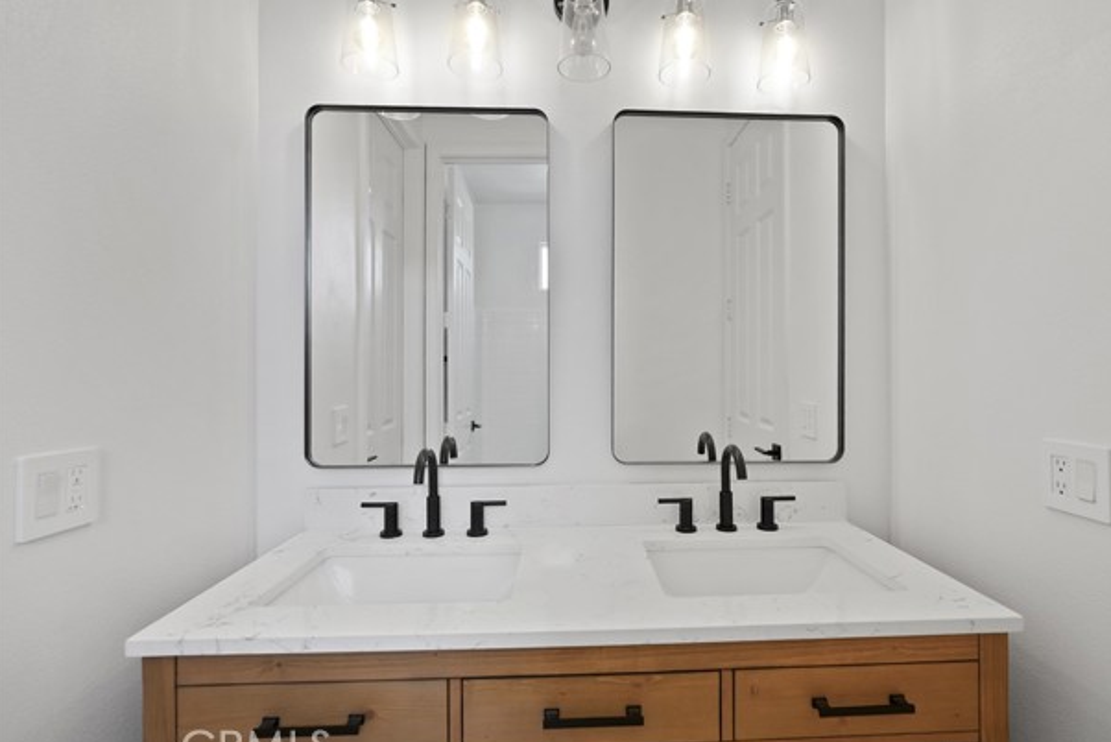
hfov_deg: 93.2
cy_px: 379
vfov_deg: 70.5
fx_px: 525
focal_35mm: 17
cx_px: 585
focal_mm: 16
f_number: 4
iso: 500
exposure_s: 1/15
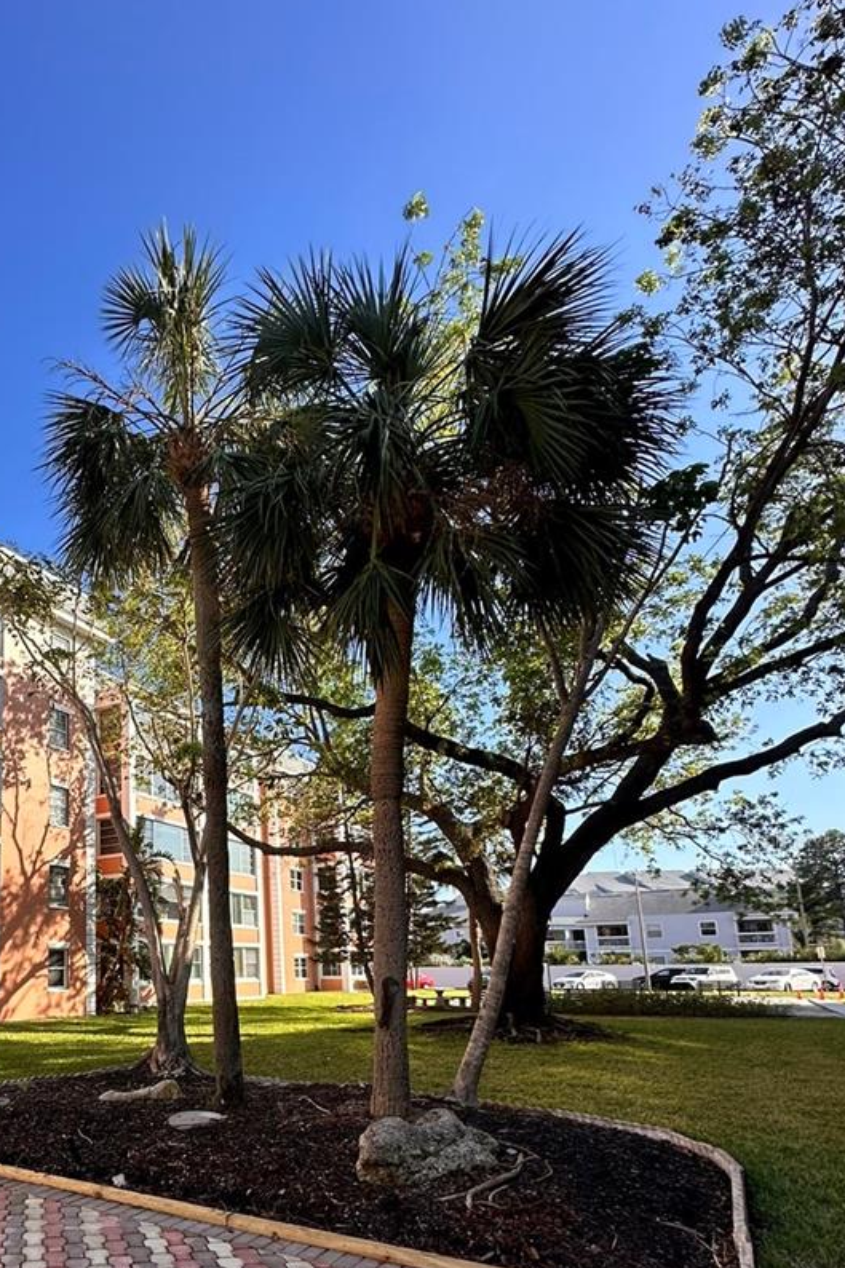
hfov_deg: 52.4
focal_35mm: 22
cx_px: 136
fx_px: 775
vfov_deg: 76.2
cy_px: 840
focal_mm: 2.22
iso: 40
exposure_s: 1/1043
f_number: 2.2
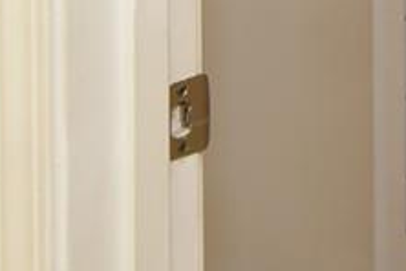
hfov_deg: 17.3
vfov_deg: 11.3
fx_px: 1218
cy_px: -289
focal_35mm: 108
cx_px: 587
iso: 500
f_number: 4
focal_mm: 10
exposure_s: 1/60
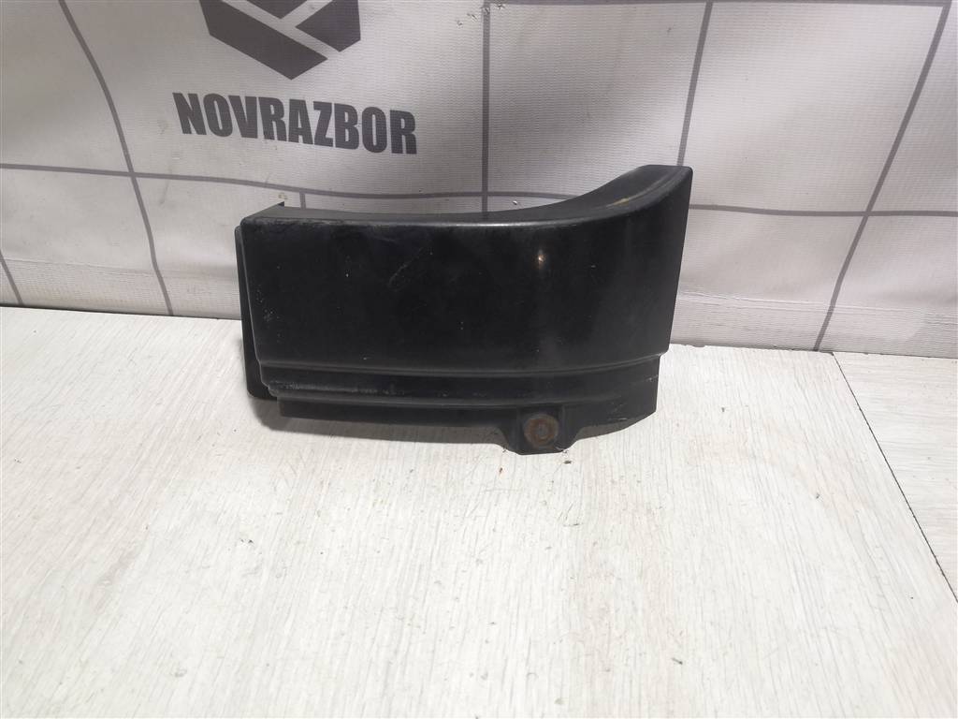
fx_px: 747
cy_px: 360
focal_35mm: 27
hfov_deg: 65.3
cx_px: 479
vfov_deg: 51.4
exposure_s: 1/50
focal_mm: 3.95
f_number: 1.8
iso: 160
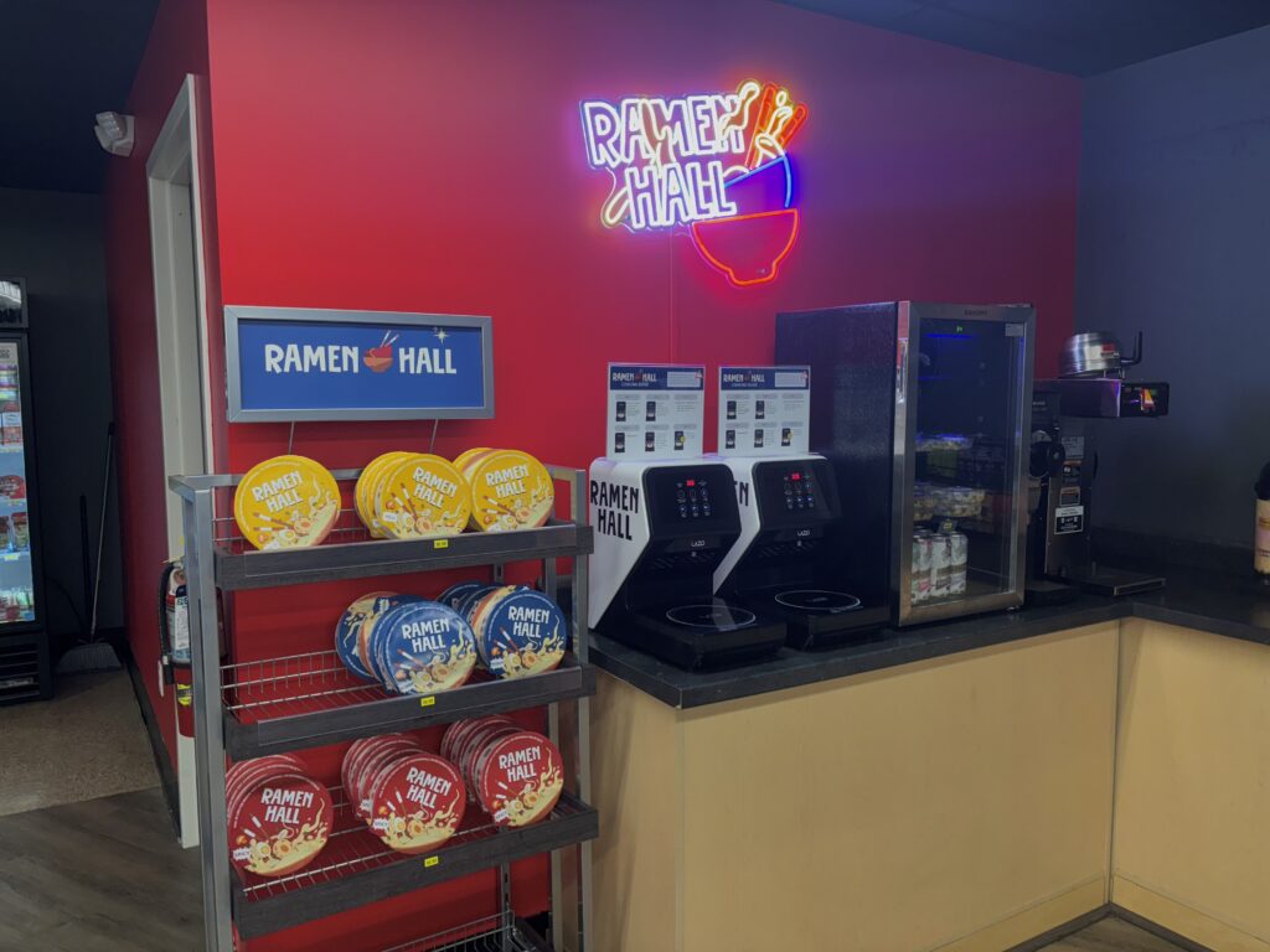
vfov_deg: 53.1
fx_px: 954
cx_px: 635
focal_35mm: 26
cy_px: 476
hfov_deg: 67.3
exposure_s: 1/120
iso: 64
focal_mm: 5.96
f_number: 1.6
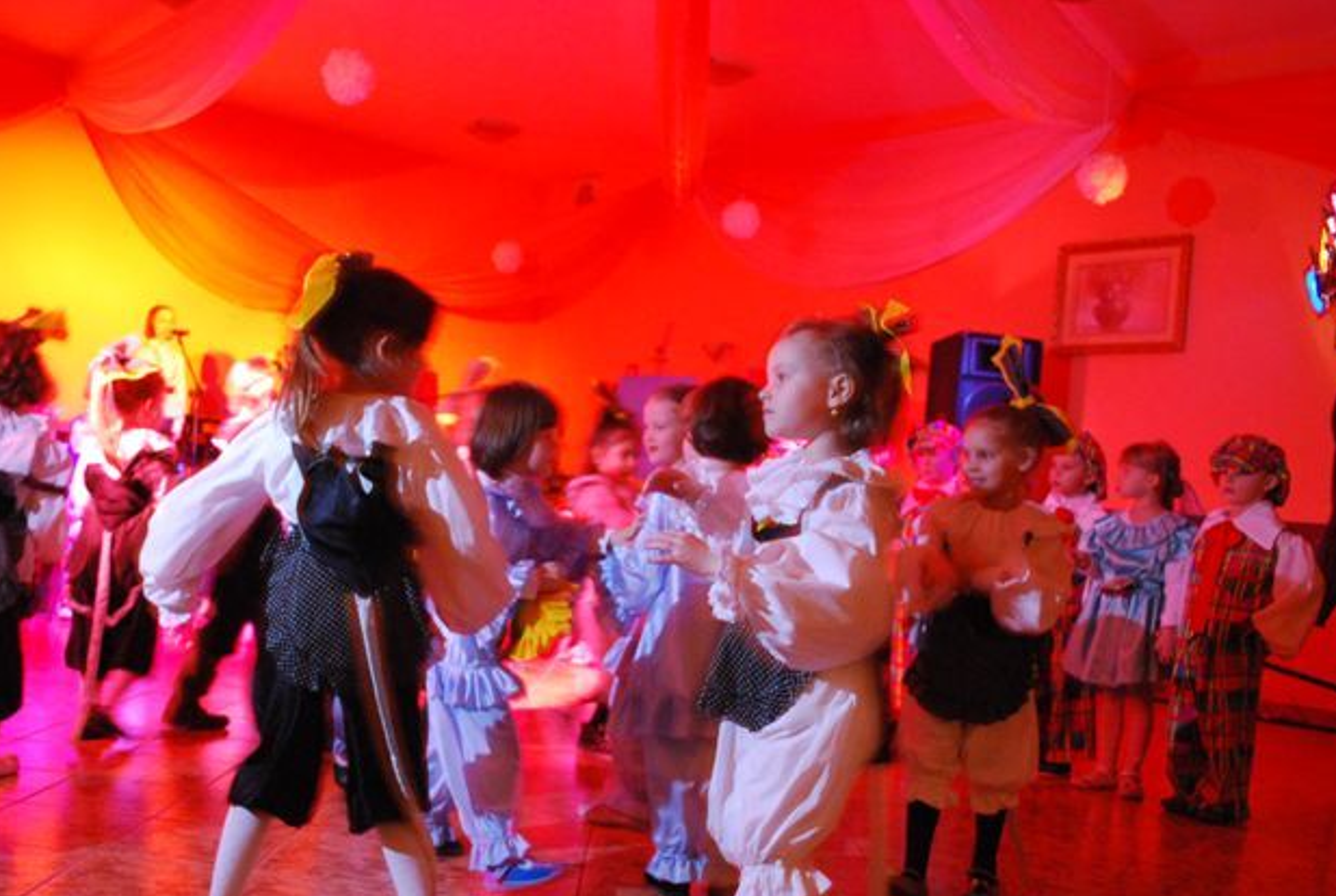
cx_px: 502
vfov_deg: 37.8
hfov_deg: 53.8
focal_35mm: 35
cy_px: 542
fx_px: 1301
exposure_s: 1/15
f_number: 3.5
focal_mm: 18
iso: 1600
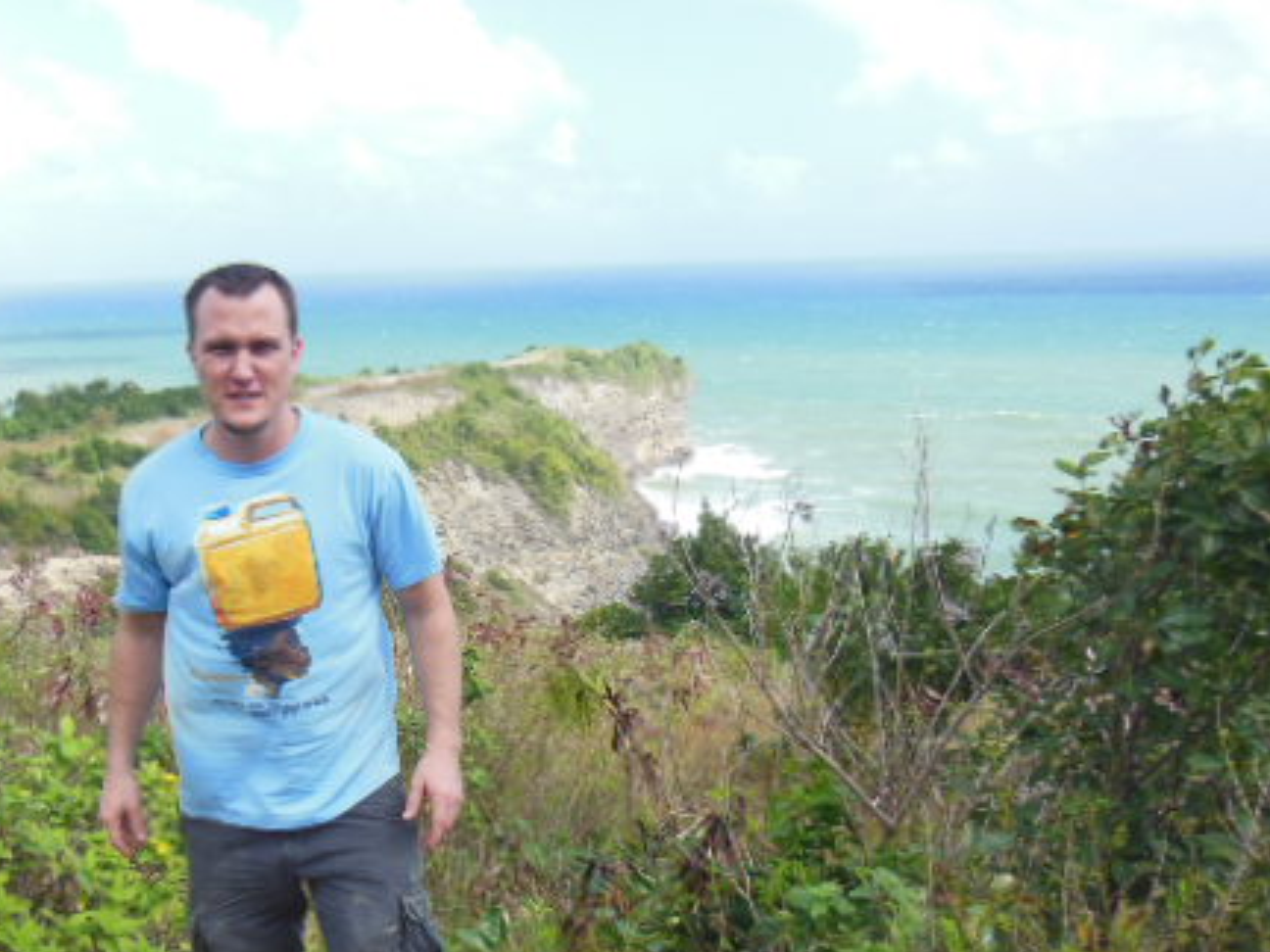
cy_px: 632
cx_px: 382
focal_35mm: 37
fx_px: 1357
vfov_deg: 38.2
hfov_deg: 48.9
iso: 125
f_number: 3.5
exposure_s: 1/640
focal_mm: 4.5
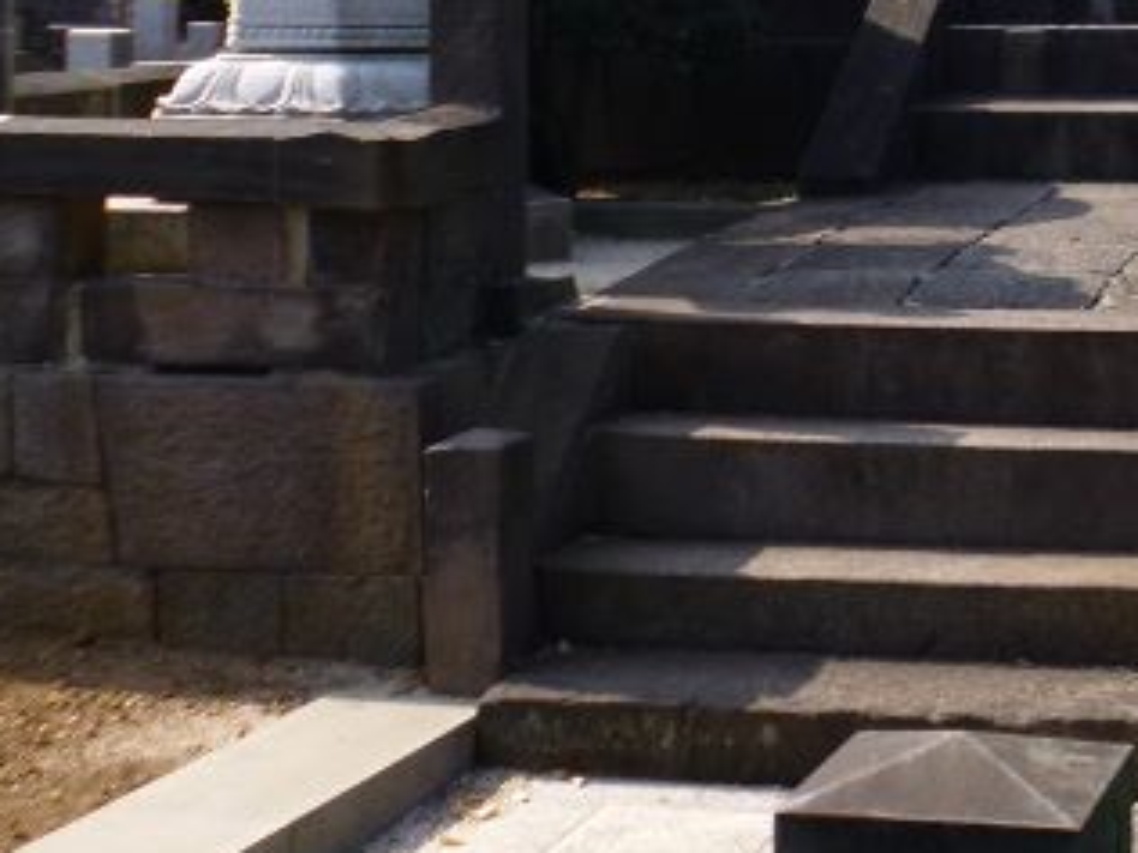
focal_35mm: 81
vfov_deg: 17.8
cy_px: 14
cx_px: 1311
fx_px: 2663
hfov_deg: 22.5
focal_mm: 5.7
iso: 100
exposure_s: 1/500
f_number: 2.9
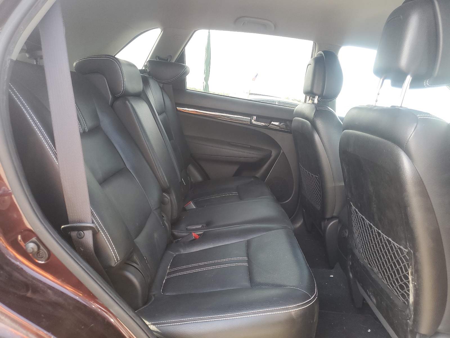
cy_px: 169
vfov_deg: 53.1
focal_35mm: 26
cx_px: 225
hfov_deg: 67.3
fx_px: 338
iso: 73
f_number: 1.5
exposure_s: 1/120
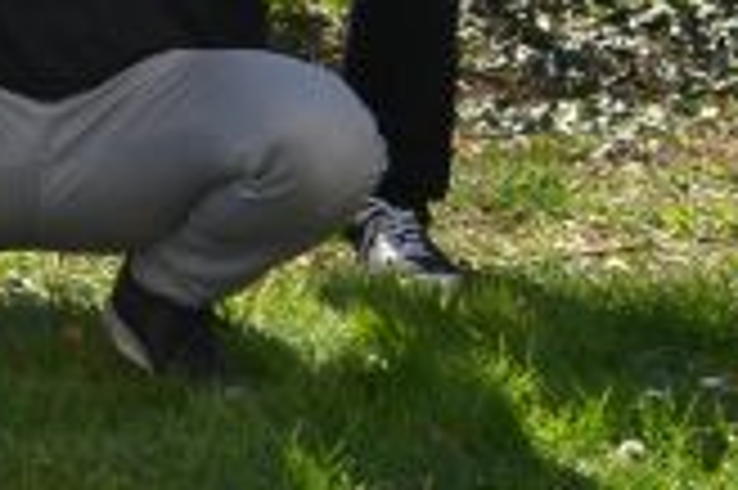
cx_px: -846
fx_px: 4731
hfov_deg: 8.4
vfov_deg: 5.8
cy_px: -602
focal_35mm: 231
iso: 100
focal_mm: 28
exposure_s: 1/200
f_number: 7.1
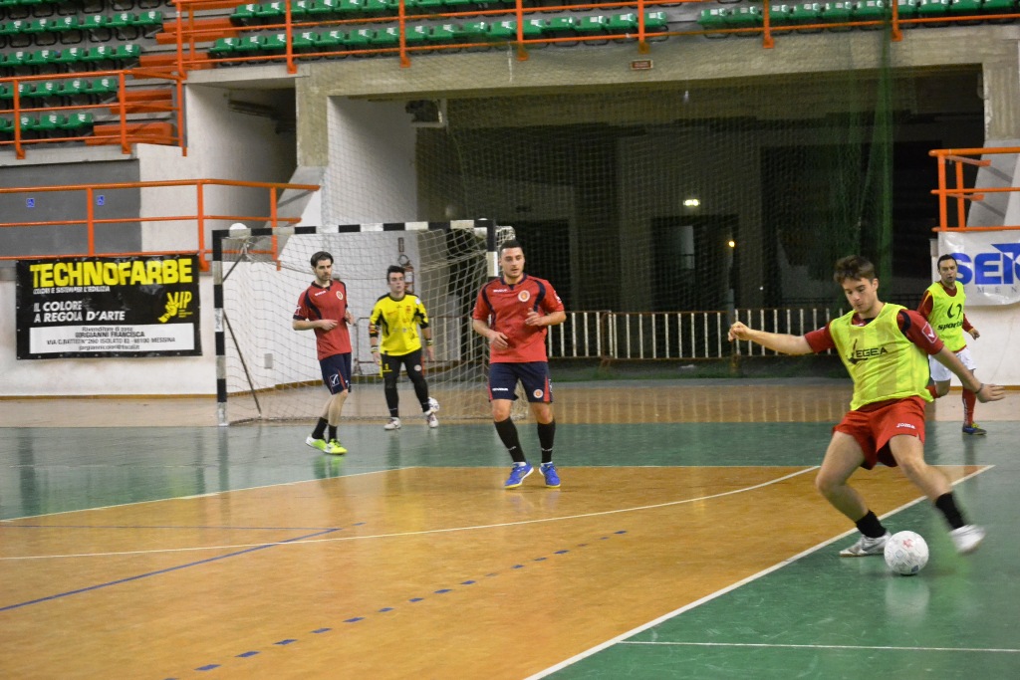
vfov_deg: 15.2
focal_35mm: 90
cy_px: 340
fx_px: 2550
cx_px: 510
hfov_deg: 22.6
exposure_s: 1/160
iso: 3200
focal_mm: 60
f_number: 4.2
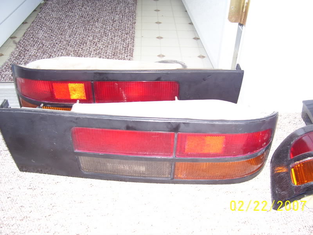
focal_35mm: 34
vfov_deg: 41.8
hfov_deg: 54.0
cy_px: 118
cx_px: 156
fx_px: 307
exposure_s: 1/45
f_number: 2.7
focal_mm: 5.6
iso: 80
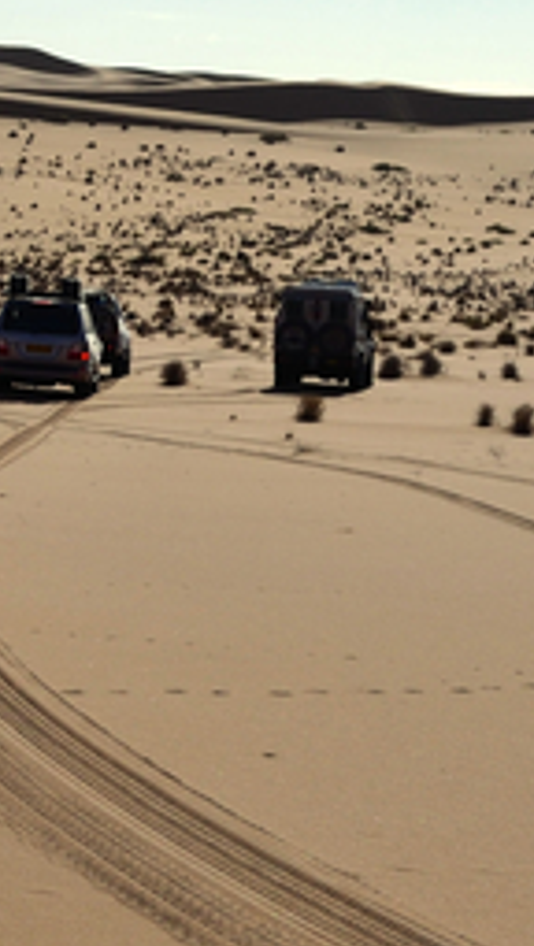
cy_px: 147
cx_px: -222
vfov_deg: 16.6
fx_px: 3213
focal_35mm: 128
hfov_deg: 9.3
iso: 100
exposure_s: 1/800
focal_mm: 26
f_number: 8
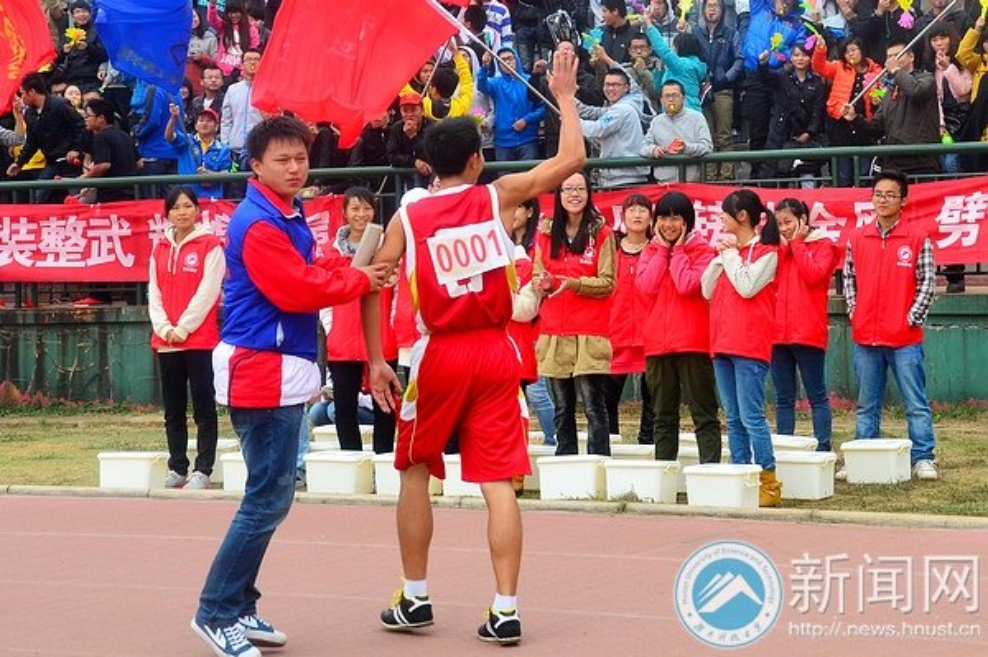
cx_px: 494
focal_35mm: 52
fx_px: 1440
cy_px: 328
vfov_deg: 25.7
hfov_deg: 37.9
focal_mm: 35
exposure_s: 1/400
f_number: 8
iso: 400
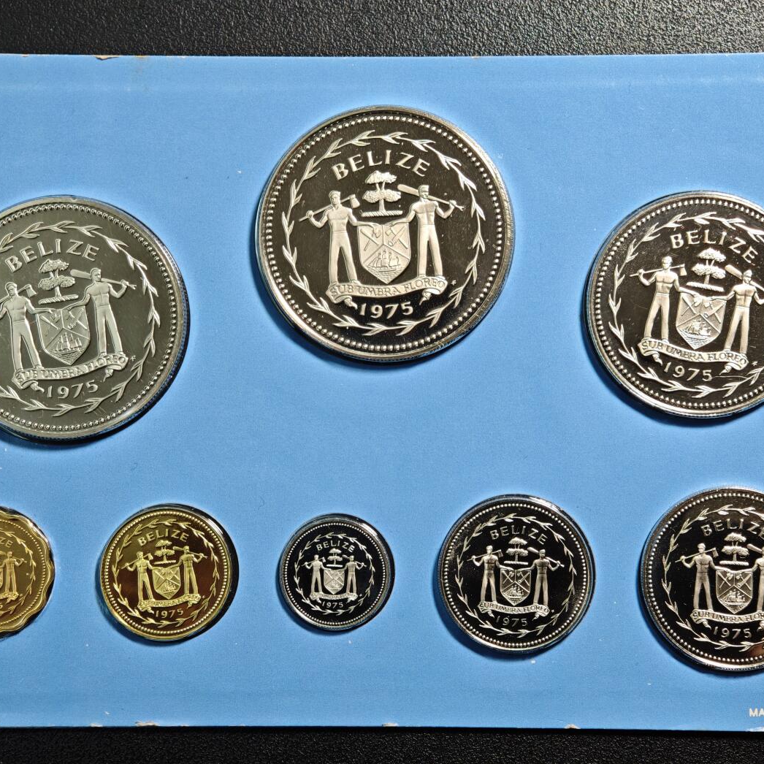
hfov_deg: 24.3
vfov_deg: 24.3
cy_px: 382
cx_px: 373
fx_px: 1773
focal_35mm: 71
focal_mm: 9
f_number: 2
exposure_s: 1/105
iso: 640
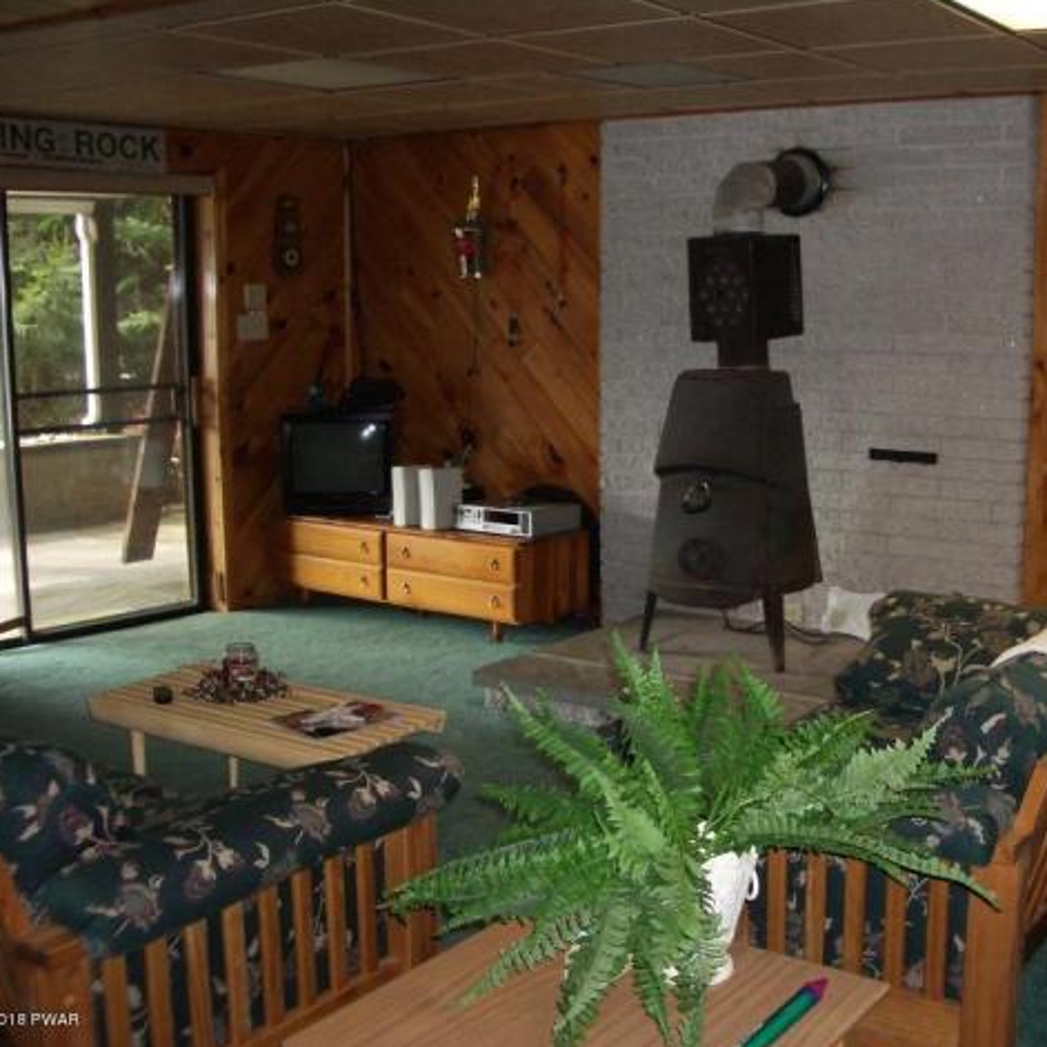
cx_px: 678
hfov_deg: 39.7
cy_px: 525
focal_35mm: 42
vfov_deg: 40.0
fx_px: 1437
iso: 200
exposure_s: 1/60
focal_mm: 5.8
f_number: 2.6
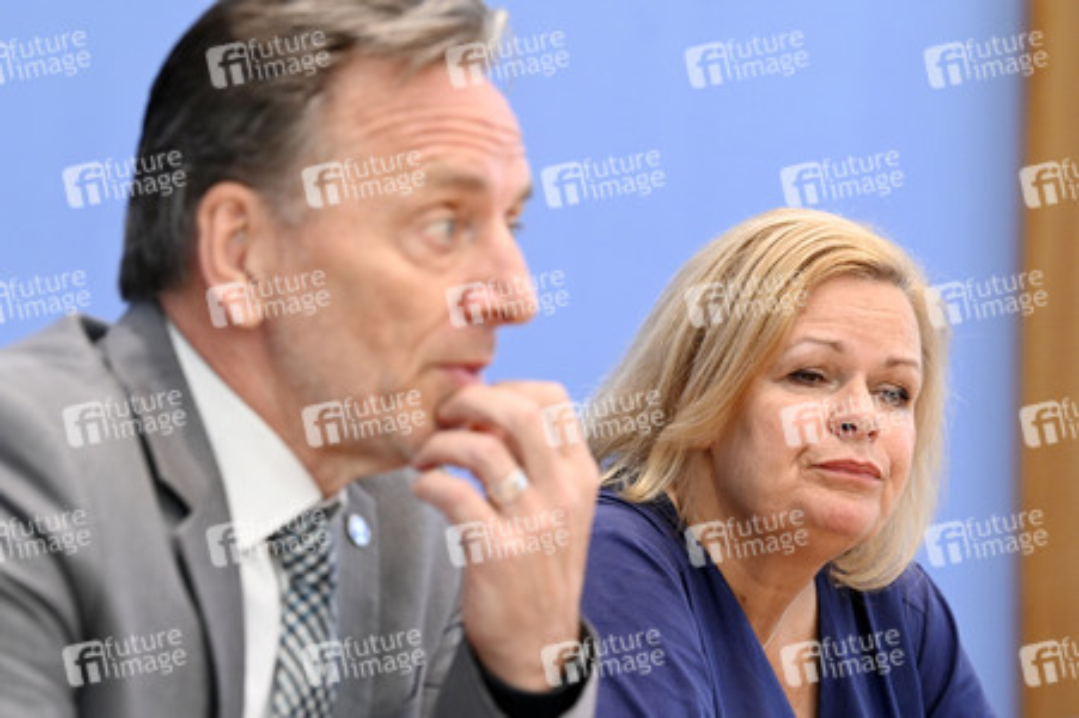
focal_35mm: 190
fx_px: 5690
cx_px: 540
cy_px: 359
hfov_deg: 10.8
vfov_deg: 7.2
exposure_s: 1/400
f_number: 6.3
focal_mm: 190
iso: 4000
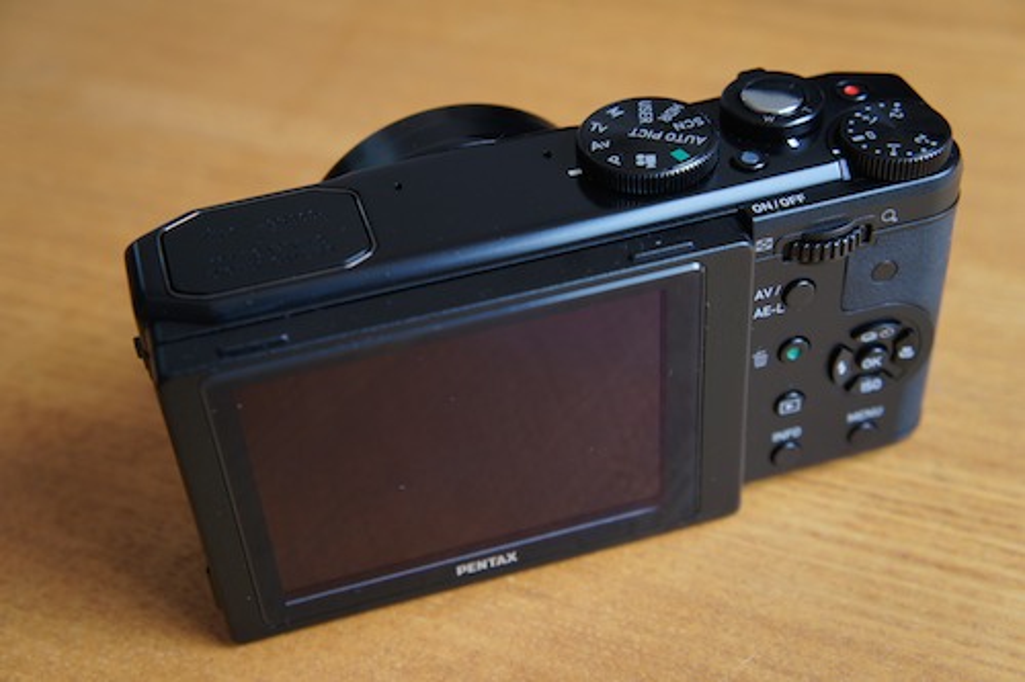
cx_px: 512
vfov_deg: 27.2
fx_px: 1409
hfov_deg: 40.0
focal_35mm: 50
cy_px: 341
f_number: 5
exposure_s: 1/80
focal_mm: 33
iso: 200
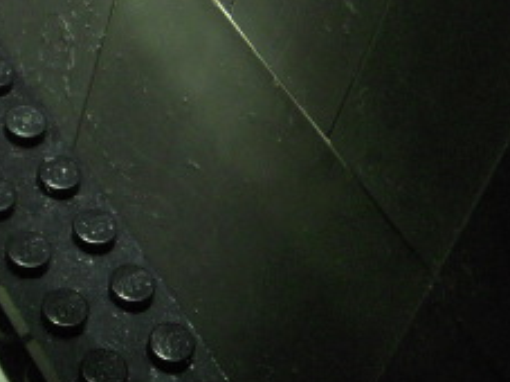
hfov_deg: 18.1
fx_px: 1576
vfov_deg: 13.8
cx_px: 58
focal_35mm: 107
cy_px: 106
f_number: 3.3
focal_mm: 6.3
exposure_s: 1/4
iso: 400
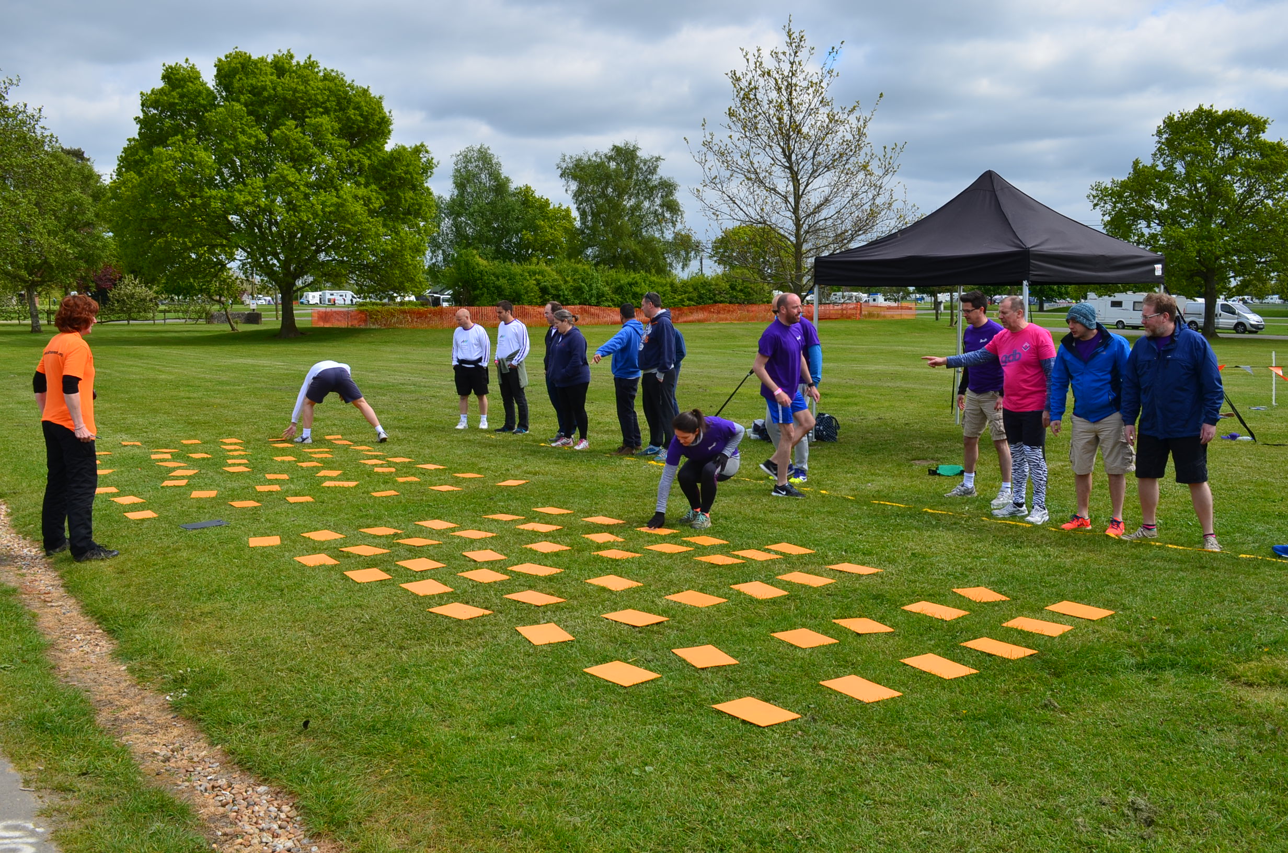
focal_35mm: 33
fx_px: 1178
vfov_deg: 39.8
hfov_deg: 57.3
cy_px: 426
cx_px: 644
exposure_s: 1/125
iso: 100
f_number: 11
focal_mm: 22
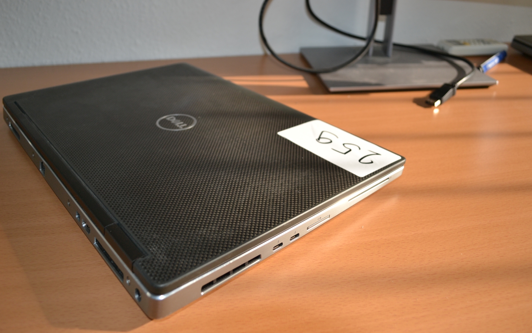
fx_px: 406
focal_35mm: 28
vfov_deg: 44.5
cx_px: 267
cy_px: 155
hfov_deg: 66.5
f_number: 4
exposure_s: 1/125
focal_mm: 18
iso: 180
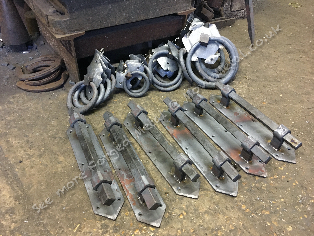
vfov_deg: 48.2
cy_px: 118
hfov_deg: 61.7
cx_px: 157
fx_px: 263
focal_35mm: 29
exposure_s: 1/17
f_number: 2.2
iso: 400
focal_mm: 4.15
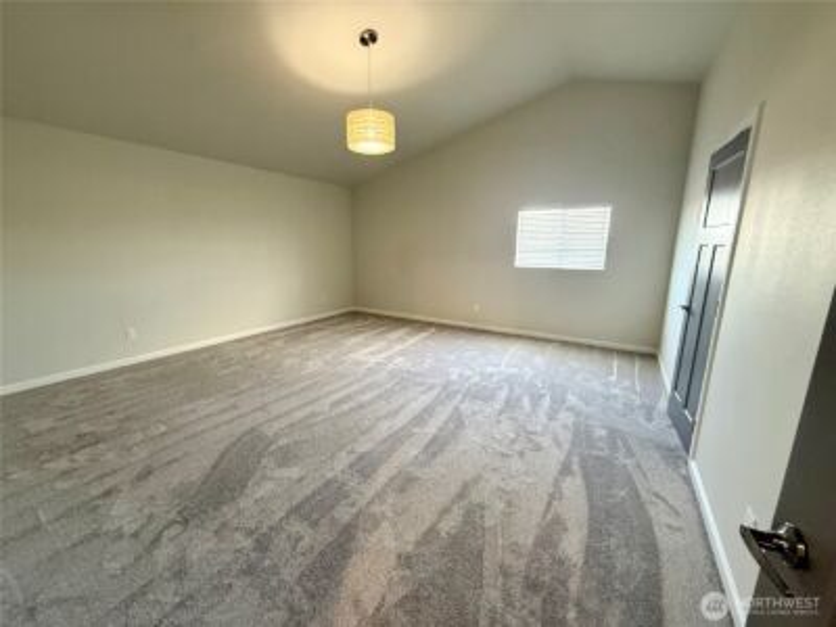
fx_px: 338
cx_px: 418
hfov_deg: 102.1
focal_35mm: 14
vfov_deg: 85.7
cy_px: 314
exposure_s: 1/60
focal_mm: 2.22
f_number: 2.2
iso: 500
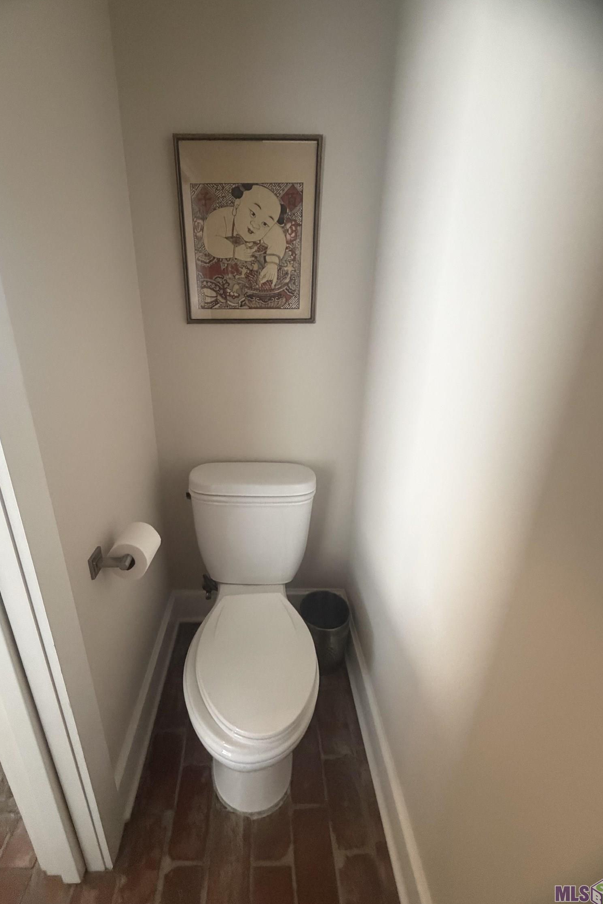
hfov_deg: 77.0
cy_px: 444
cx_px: 266
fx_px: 377
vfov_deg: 100.4
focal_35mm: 15
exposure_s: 1/60
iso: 500
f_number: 2.2
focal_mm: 2.22
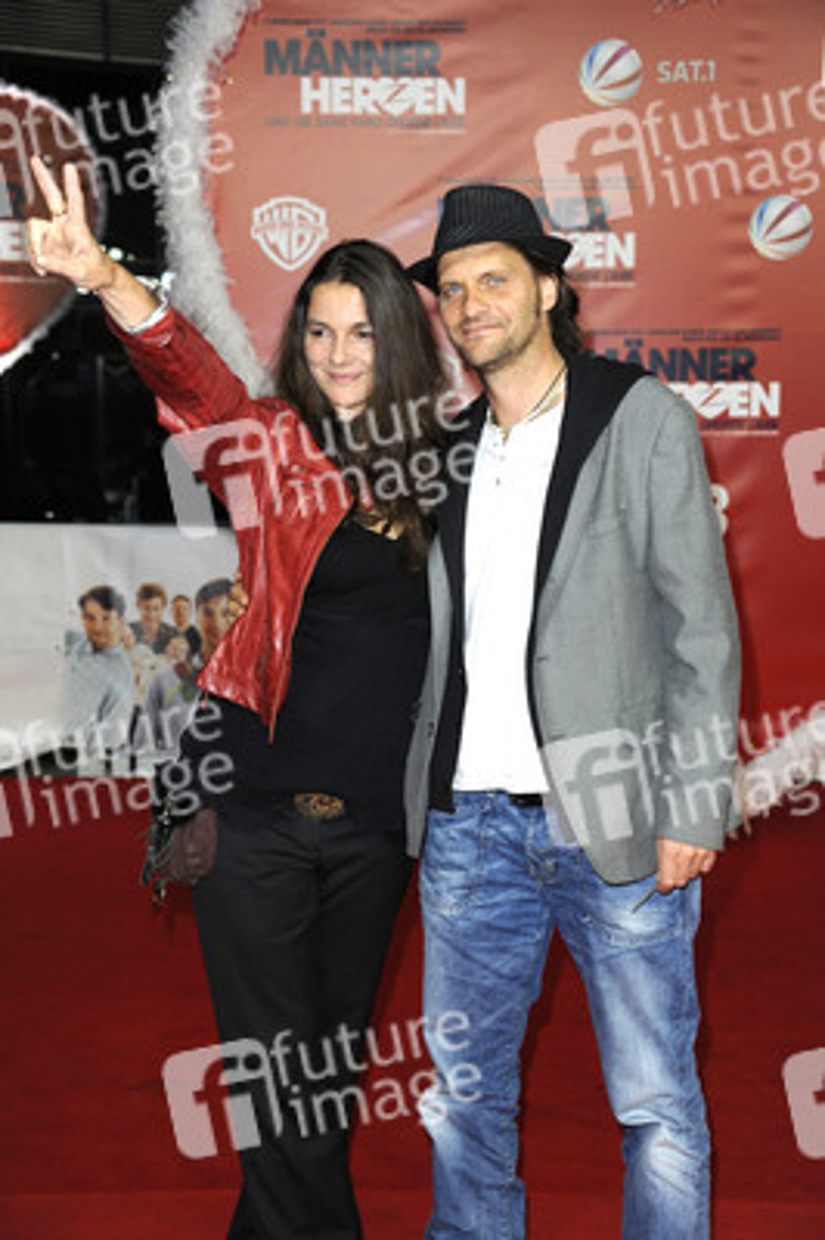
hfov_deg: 21.9
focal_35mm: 62
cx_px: 412
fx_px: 2135
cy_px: 620
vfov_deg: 32.4
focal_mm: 62
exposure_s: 1/160
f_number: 5.6
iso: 640
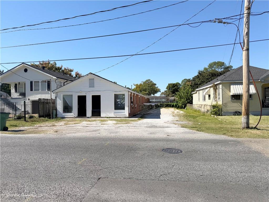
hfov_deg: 71.6
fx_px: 187
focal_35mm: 24
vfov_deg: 56.8
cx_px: 134
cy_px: 101
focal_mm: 6.76
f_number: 1.78
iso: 80
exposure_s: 1/5319
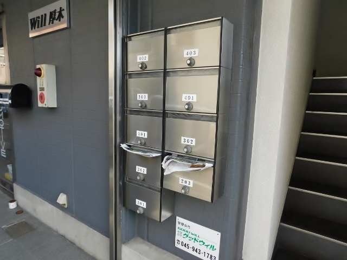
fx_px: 231
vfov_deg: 58.9
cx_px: 174
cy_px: 130
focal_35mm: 23
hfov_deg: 73.9
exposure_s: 1/250
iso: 125
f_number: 3
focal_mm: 4
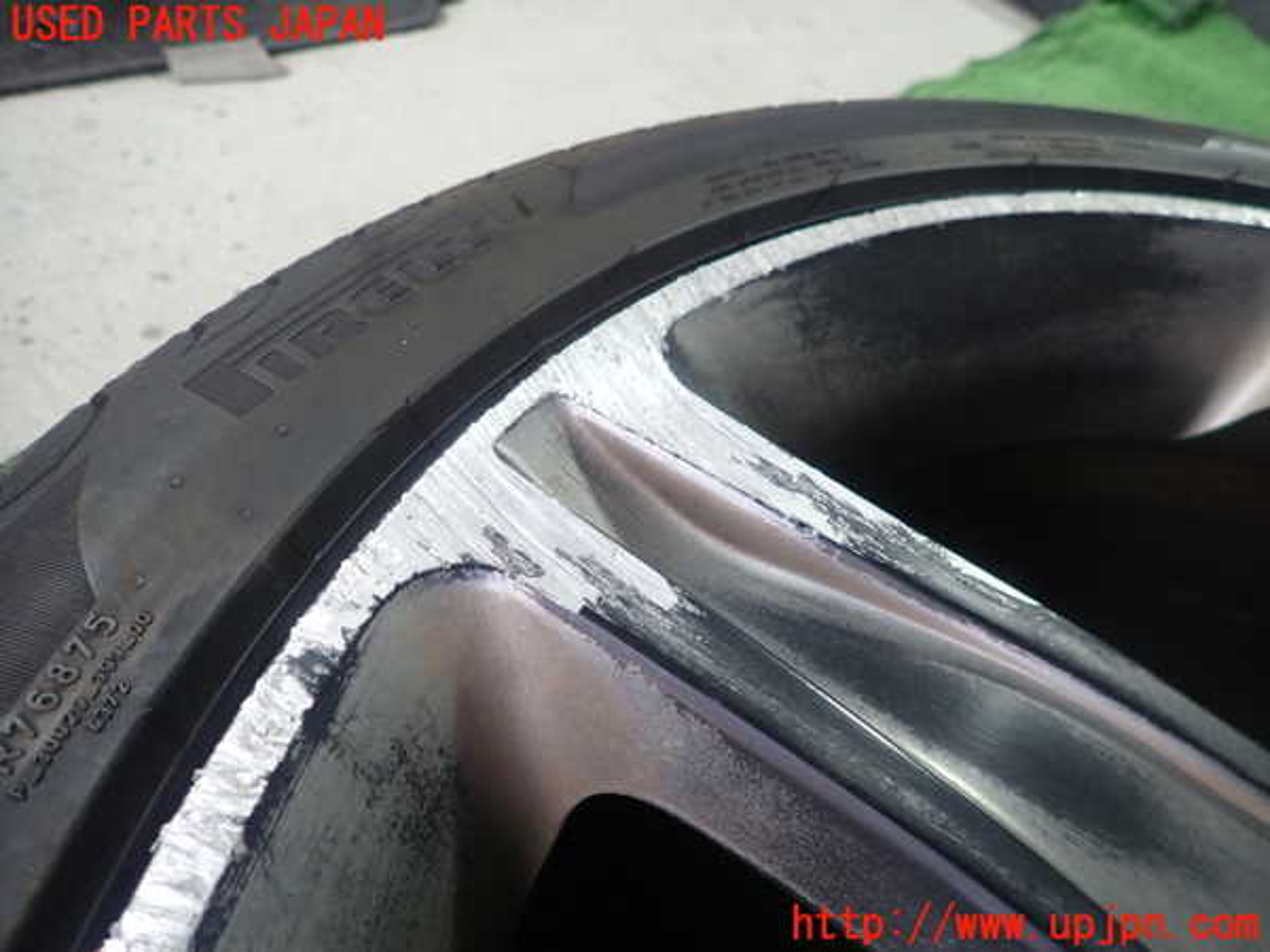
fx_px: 917
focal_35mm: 25
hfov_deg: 69.4
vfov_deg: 54.9
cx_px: 635
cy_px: 476
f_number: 2
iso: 200
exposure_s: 1/50
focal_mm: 4.5
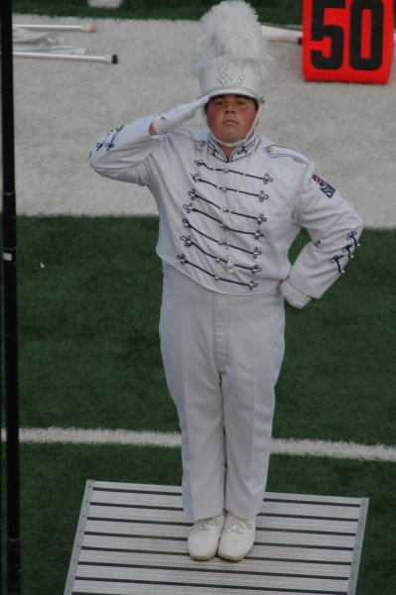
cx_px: 198
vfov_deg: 3.4
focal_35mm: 600
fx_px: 9916
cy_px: 298
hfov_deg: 2.3
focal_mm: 400
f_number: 5.6
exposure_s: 1/400
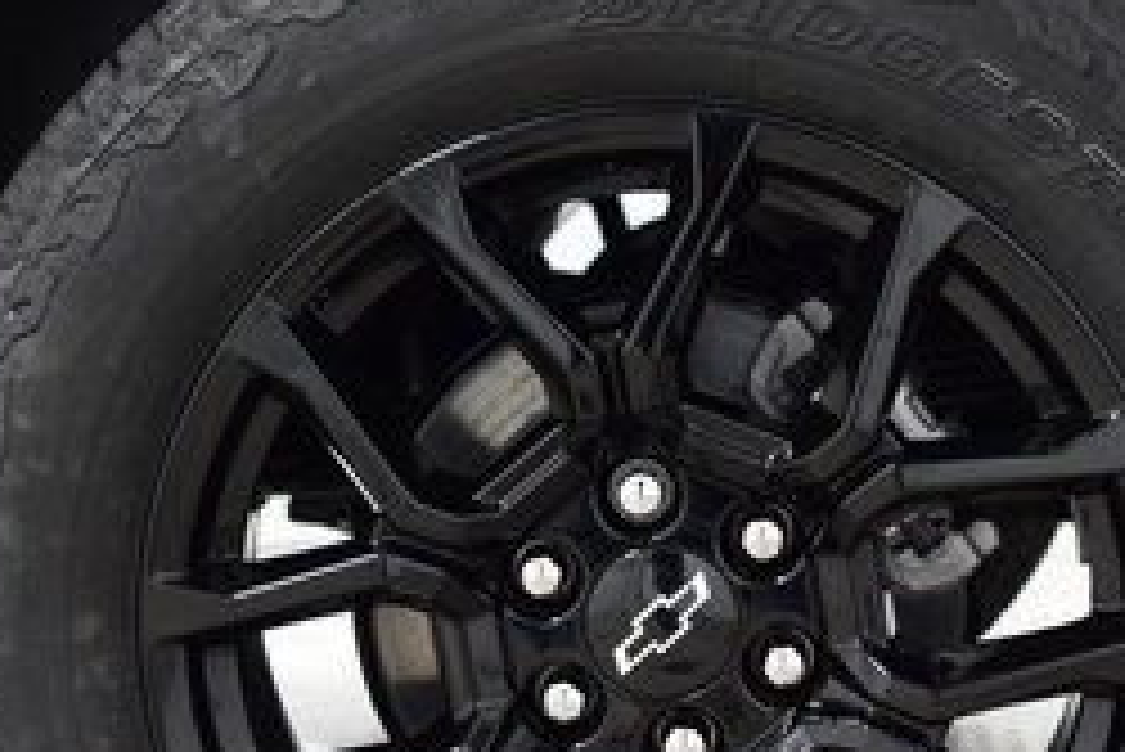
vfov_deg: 14.8
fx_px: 2877
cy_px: 619
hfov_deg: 22.1
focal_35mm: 92
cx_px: 652
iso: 1600
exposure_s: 1/60
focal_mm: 24
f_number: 2.8
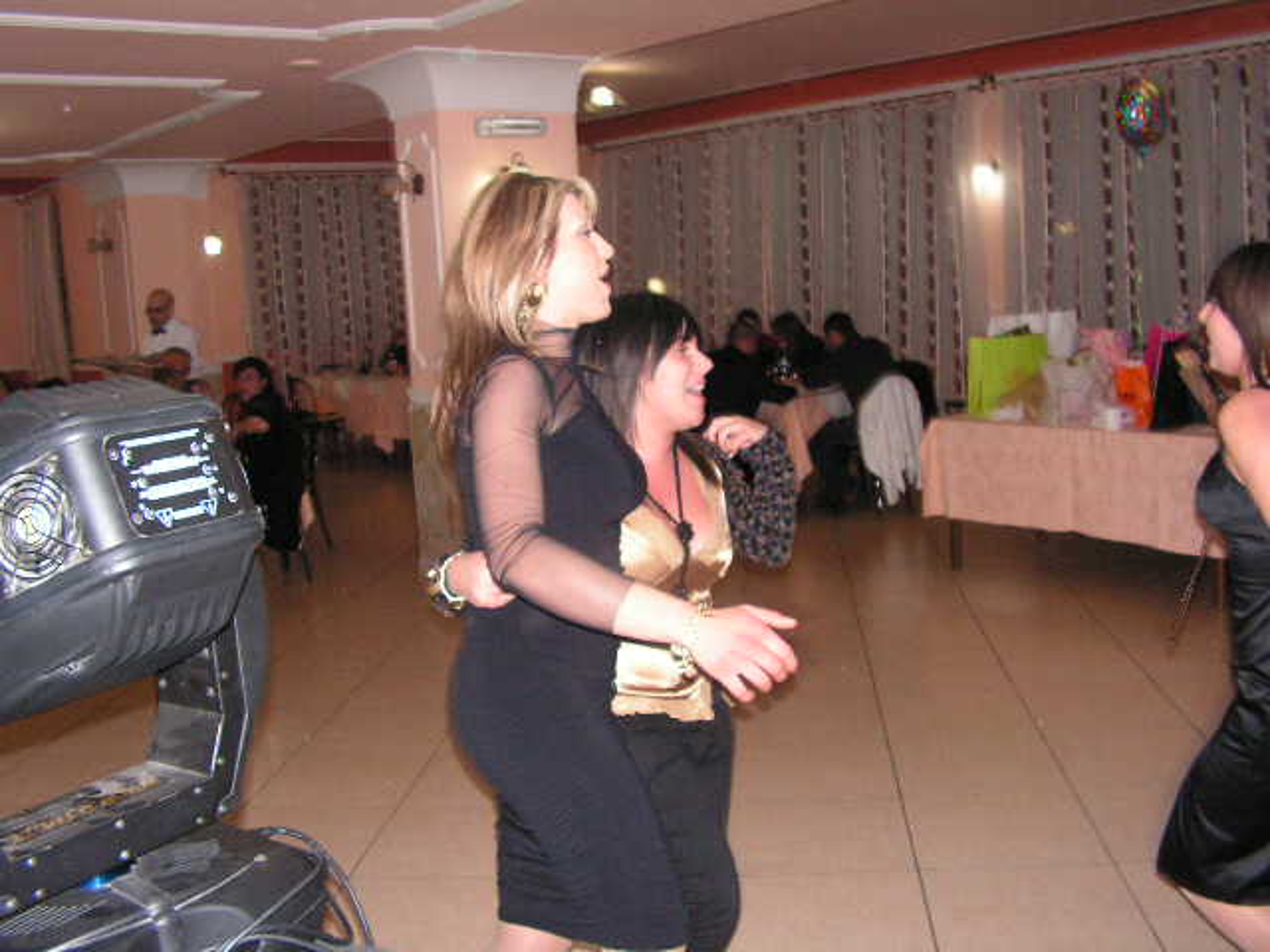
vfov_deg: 39.7
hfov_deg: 51.4
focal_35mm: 36
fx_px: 1321
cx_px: 635
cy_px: 476
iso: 200
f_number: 3.2
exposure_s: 1/40
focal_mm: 6
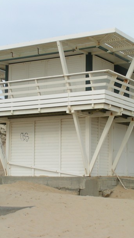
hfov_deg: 16.1
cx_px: 77
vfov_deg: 28.2
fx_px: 474
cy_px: 119
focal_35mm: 75
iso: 50
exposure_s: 1/200
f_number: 5.6
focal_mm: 10.5
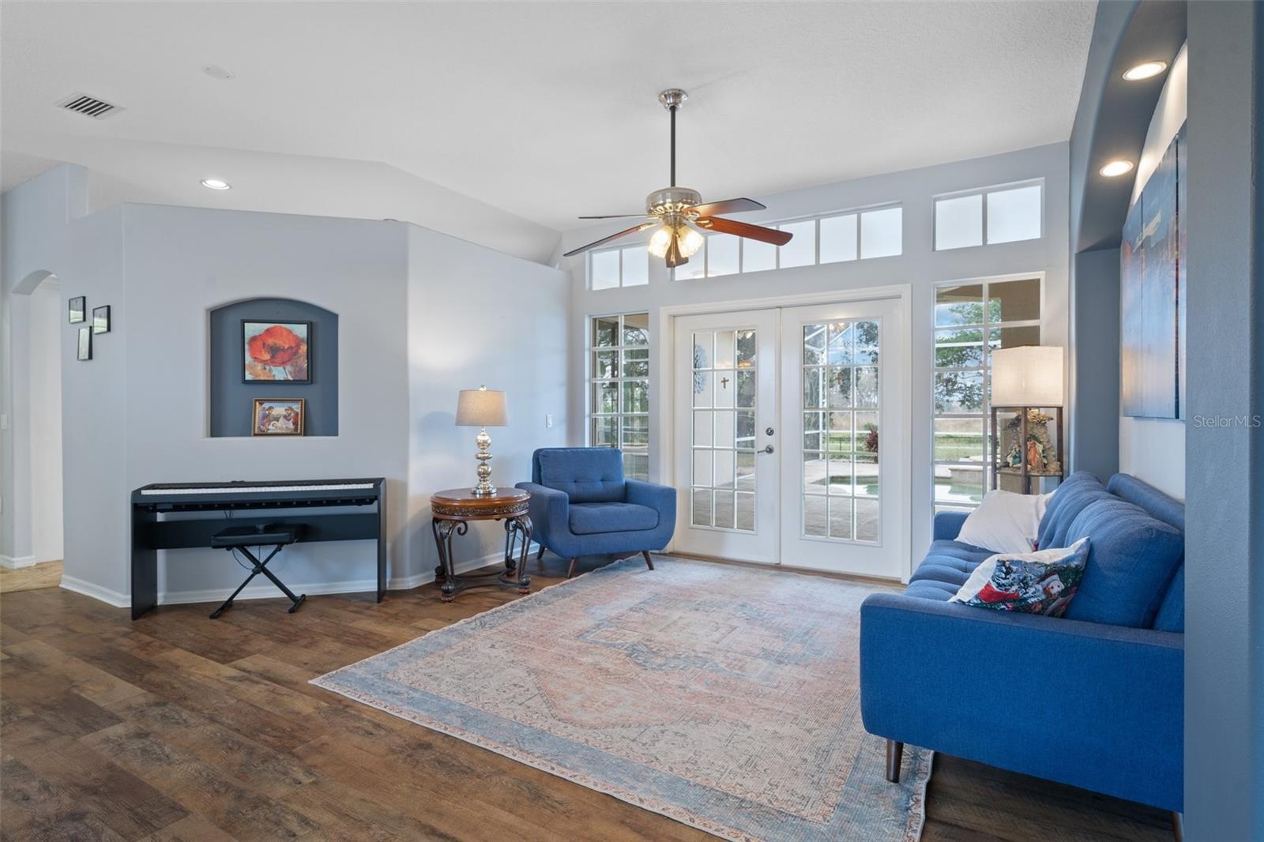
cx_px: 632
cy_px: 421
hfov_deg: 90.0
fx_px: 632
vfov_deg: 67.4
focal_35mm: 18
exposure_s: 2
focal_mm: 18
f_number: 8
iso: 320
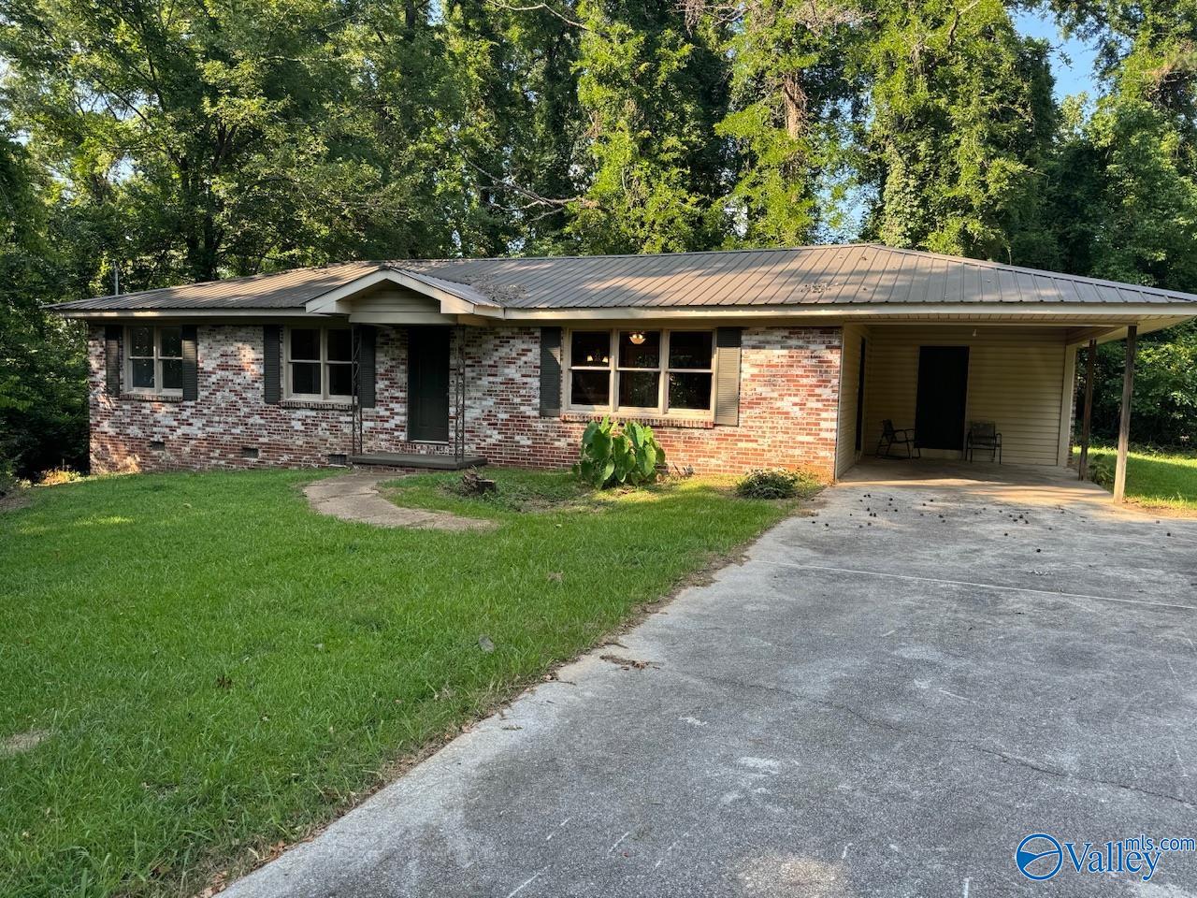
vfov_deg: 56.8
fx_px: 830
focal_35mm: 24
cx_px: 598
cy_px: 449
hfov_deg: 71.6
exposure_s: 1/518
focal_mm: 6.76
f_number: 1.78
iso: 80
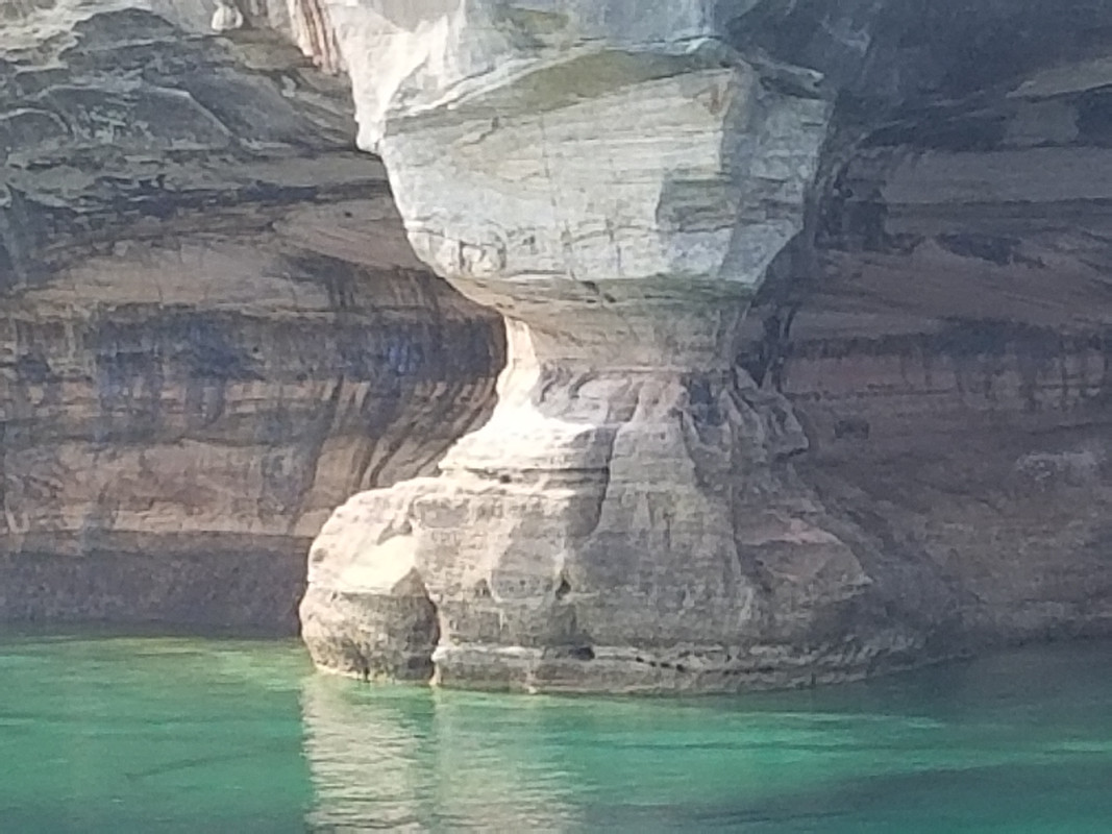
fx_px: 835
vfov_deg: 53.1
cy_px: 417
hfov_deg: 67.3
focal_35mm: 26
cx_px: 556
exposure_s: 1/790
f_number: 1.7
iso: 50
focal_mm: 4.25
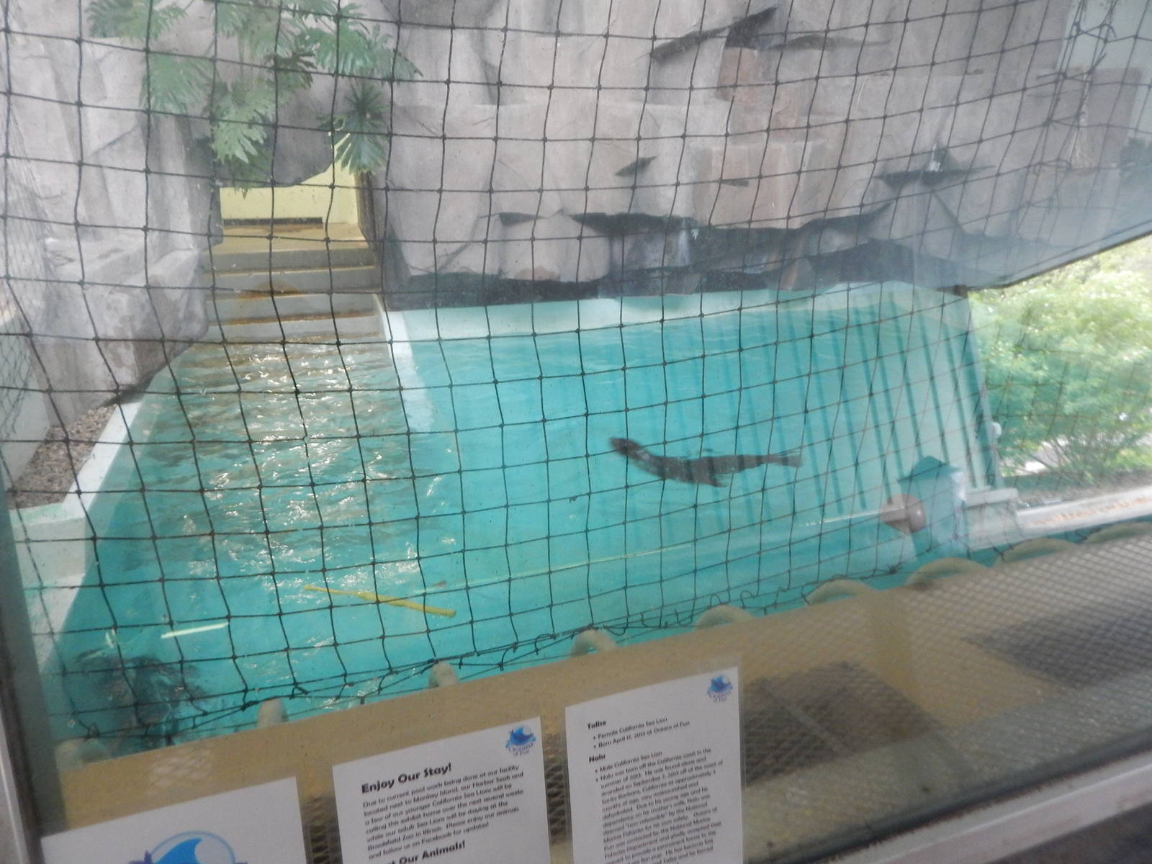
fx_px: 732
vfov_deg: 61.1
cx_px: 576
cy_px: 432
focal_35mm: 22
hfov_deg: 76.4
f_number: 3
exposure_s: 1/25
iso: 400
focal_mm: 4
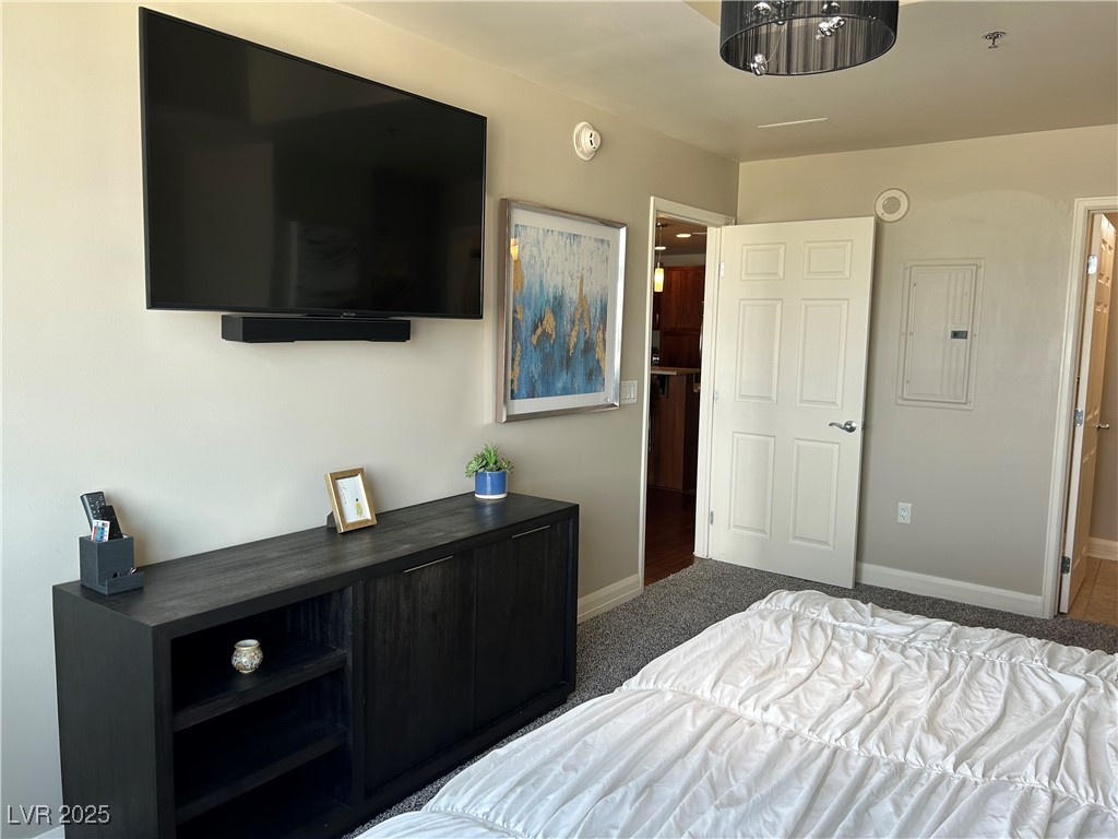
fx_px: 840
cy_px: 420
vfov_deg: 53.1
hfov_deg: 67.3
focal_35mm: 26
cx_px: 559
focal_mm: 5.7
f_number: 1.5
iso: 50
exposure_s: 1/120
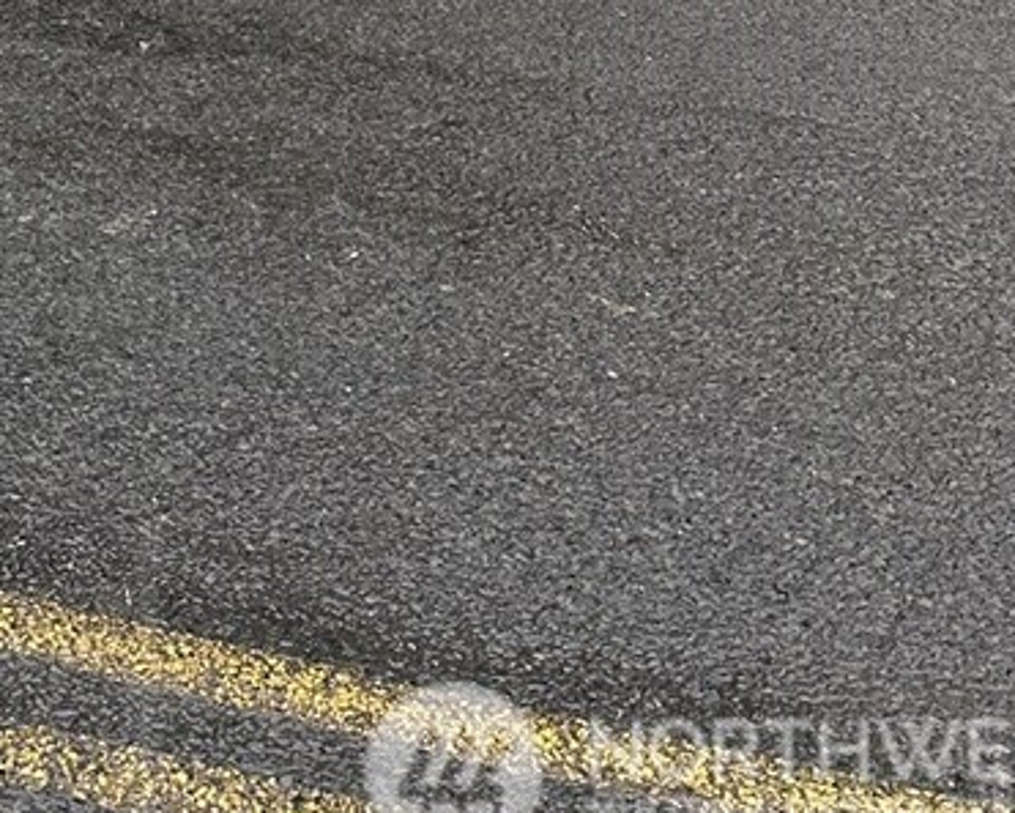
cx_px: -276
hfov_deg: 19.5
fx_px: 2734
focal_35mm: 91
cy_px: -1073
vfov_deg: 13.2
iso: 100
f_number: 1.78
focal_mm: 6.86
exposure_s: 1/139
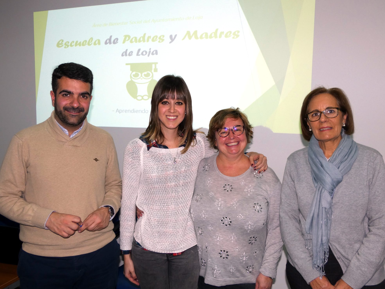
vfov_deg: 44.1
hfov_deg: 56.8
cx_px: 192
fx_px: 356
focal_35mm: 32
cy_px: 144
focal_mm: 5.8
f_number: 3.4
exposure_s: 1/60
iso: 80
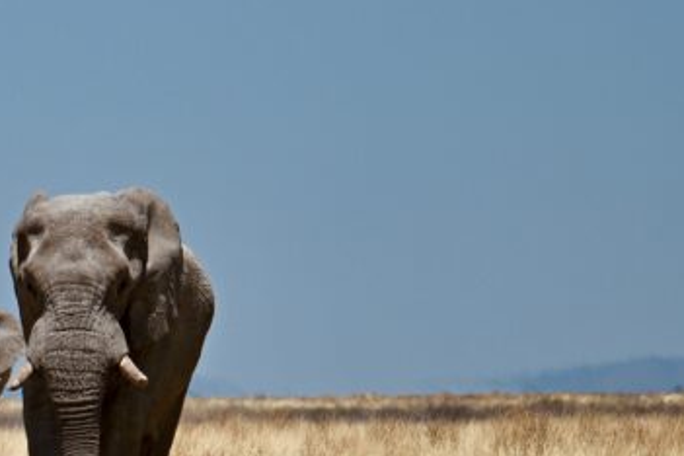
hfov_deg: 3.6
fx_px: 10867
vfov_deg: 2.4
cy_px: 190
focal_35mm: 572
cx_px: -133
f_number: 5.3
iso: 100
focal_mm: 196
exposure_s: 1/1600
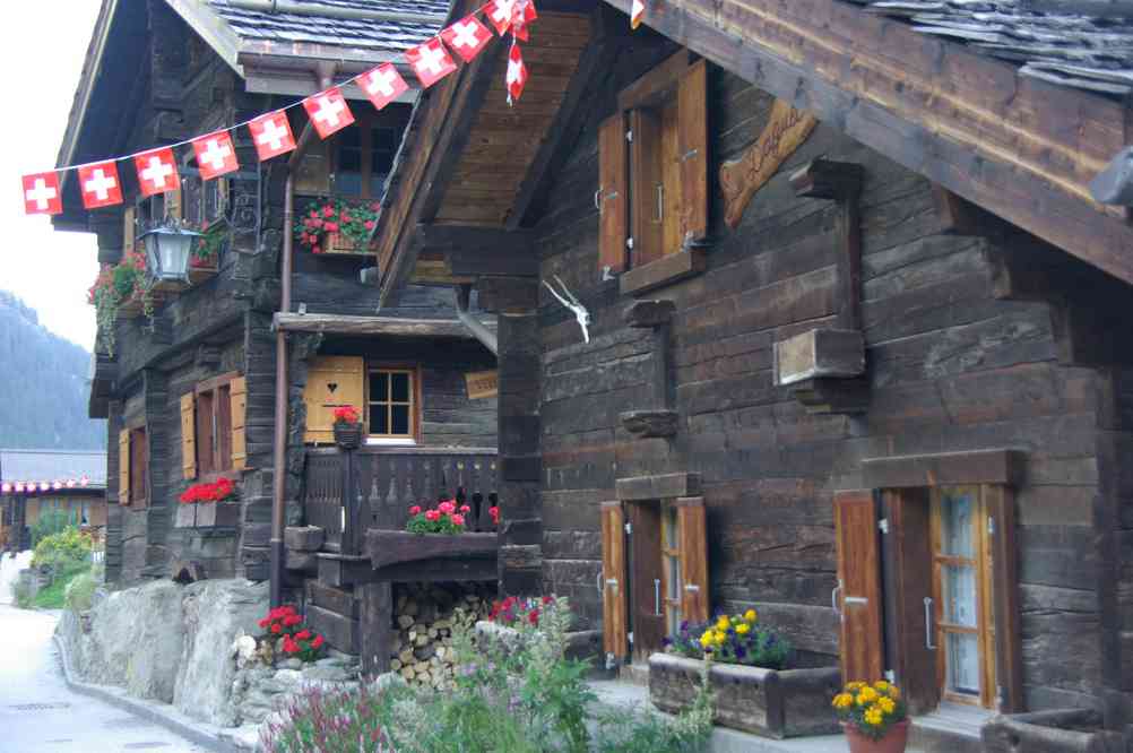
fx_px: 2012
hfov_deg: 31.4
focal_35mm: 64
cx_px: 566
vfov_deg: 21.2
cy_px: 376
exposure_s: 1/60
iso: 400
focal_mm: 42.5
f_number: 4.5
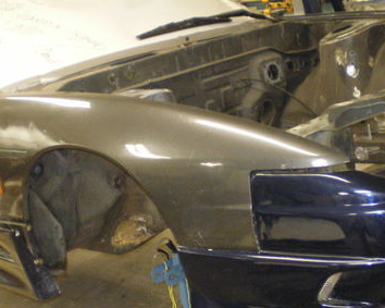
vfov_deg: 22.8
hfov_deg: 28.1
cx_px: 117
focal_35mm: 67
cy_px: 167
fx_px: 763
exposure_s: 1/30
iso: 400
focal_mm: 6.3
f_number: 3.1
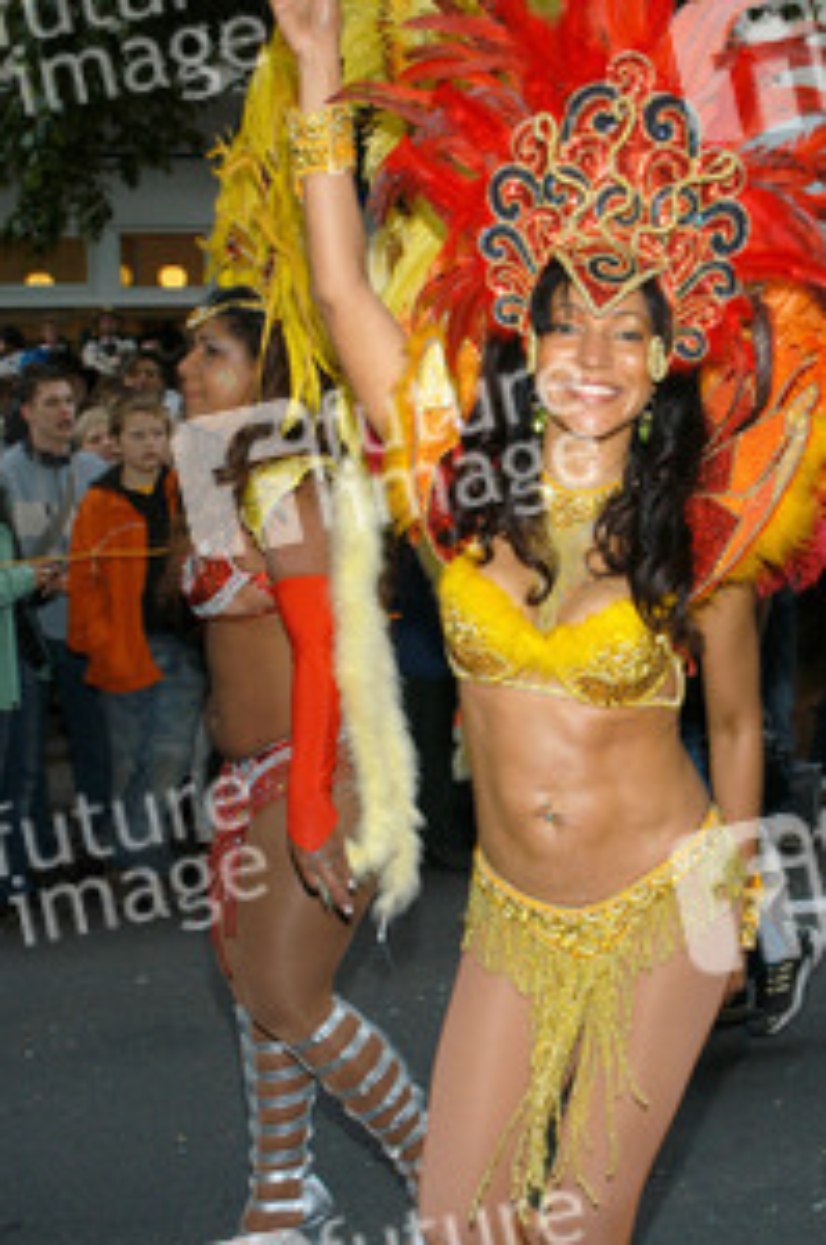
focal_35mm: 48
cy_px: 668
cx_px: 506
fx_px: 1658
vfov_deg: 41.1
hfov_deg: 27.9
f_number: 11
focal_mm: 24
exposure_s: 1/80
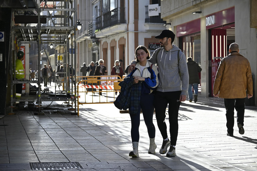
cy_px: 86
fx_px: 760
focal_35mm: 106
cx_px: 128
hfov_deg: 19.2
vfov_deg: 12.9
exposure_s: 1/320
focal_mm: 71
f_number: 4.8
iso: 100
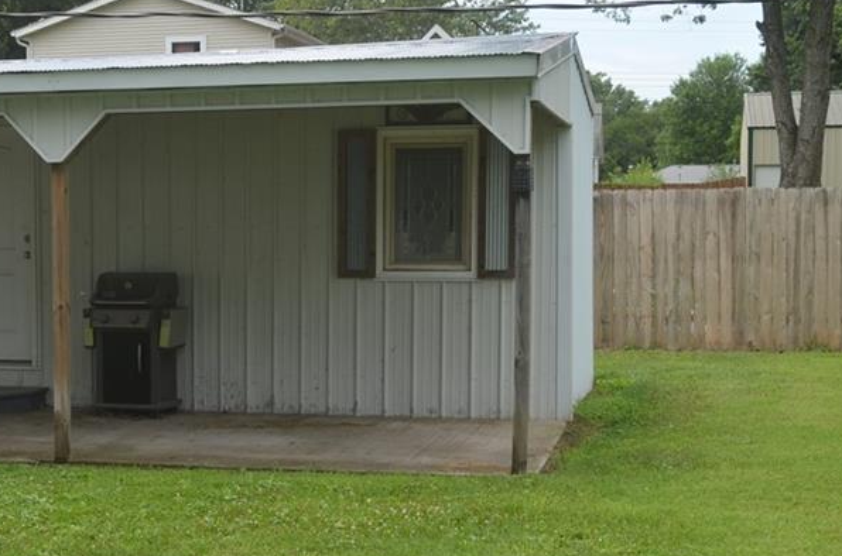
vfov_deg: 20.2
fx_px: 1563
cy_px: 349
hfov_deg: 29.8
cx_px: 229
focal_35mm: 67
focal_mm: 26
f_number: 8
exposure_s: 1/250
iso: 180
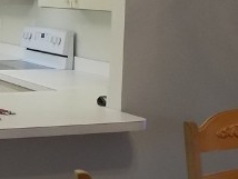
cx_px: 49
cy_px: 126
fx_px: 757
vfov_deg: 13.5
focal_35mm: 110
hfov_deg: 17.7
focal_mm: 4
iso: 180
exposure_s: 1/30
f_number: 3.1
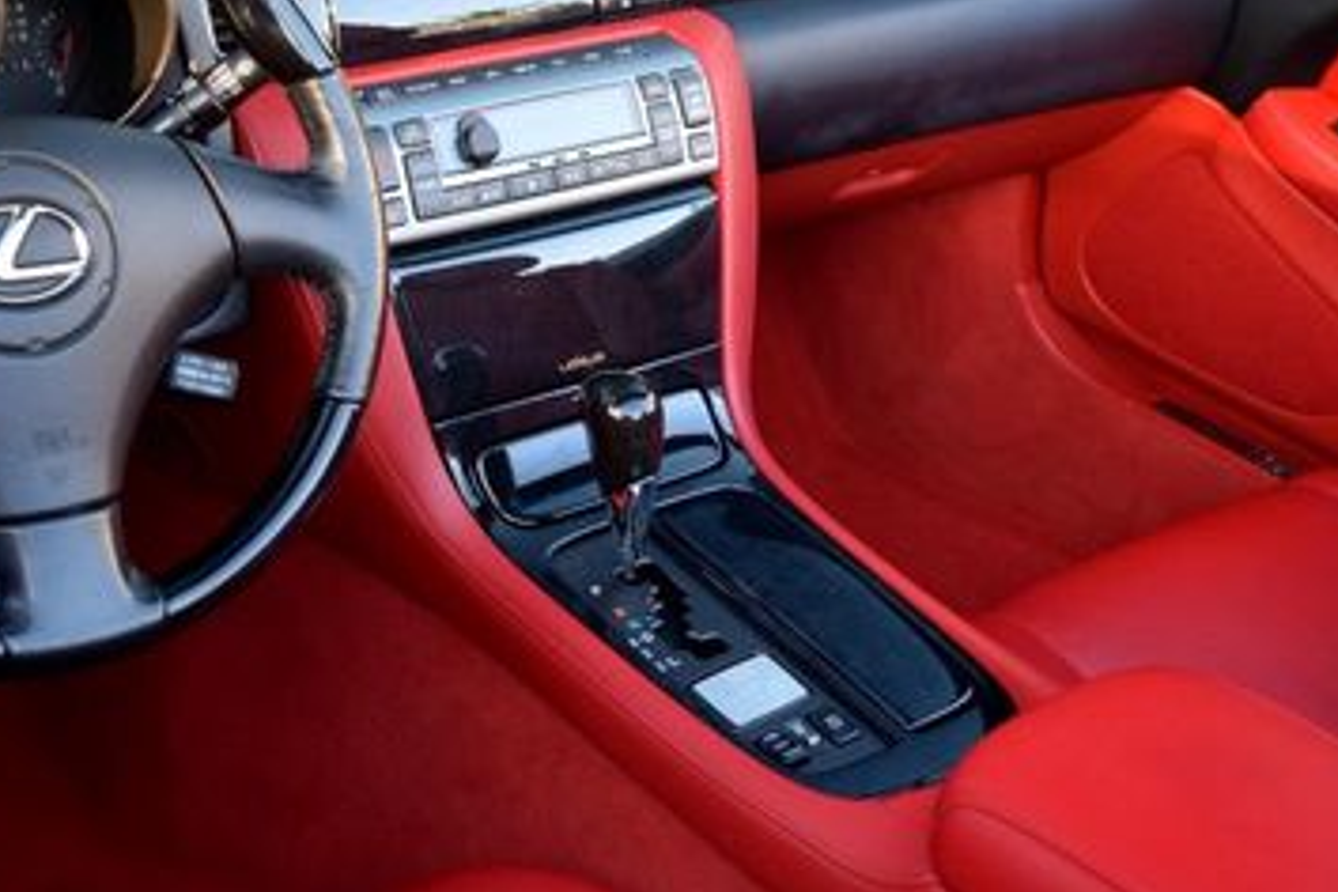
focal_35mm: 57
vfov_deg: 23.8
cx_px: 552
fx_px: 2115
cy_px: 376
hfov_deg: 35.0
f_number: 4
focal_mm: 21
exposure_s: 1/60
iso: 800
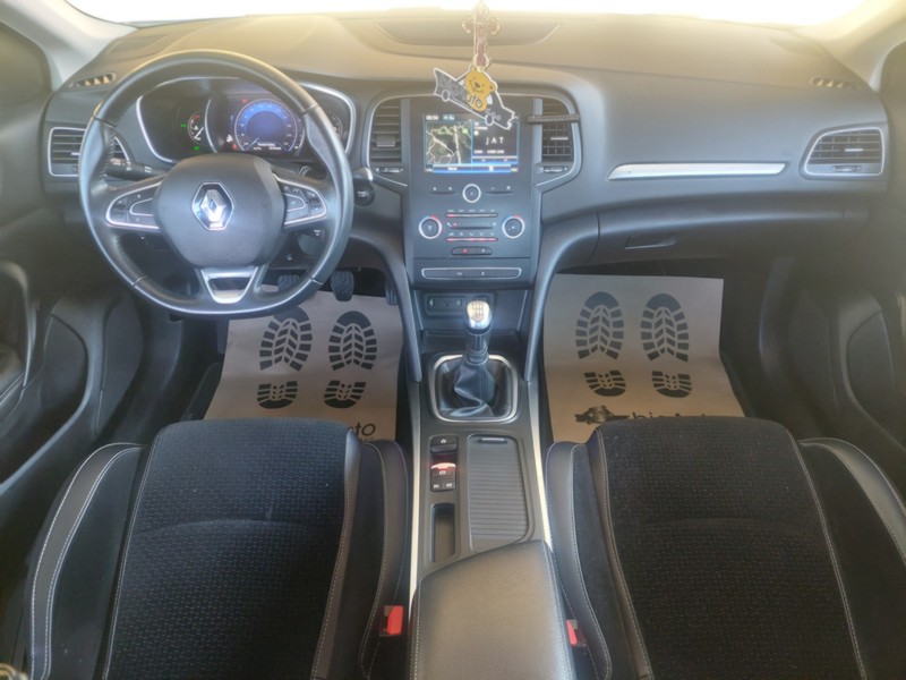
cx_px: 453
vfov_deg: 54.9
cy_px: 340
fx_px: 654
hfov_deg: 69.4
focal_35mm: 25
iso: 320
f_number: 1.8
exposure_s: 1/50
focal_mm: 5.23
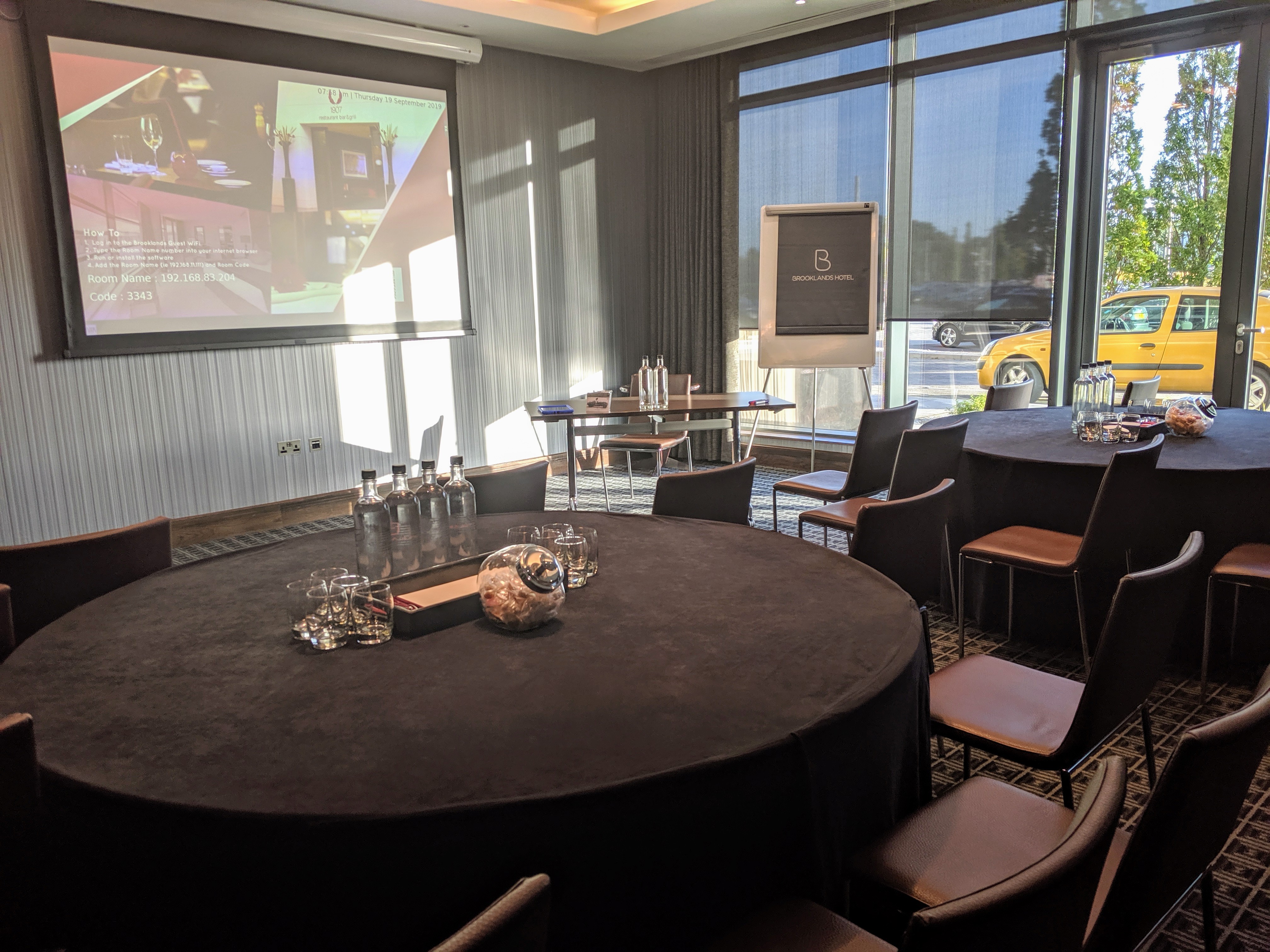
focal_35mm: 27
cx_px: 635
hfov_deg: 65.3
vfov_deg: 51.4
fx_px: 991
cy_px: 476
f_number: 1.8
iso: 53
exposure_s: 1/151
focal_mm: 4.44
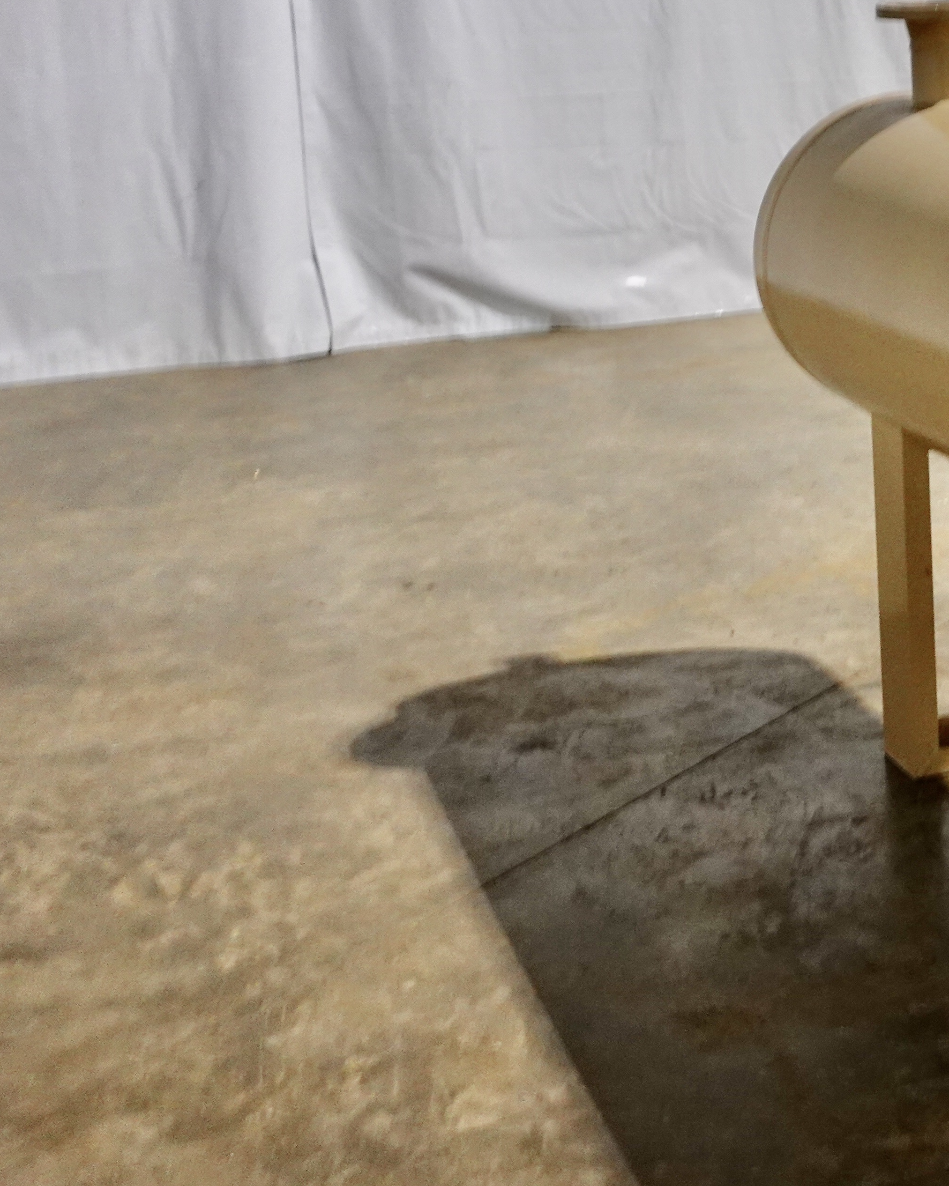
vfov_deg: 26.7
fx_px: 2493
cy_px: 475
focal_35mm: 71
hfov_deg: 19.9
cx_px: 1224
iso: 800
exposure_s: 1/25
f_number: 2.8
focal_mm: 13.4
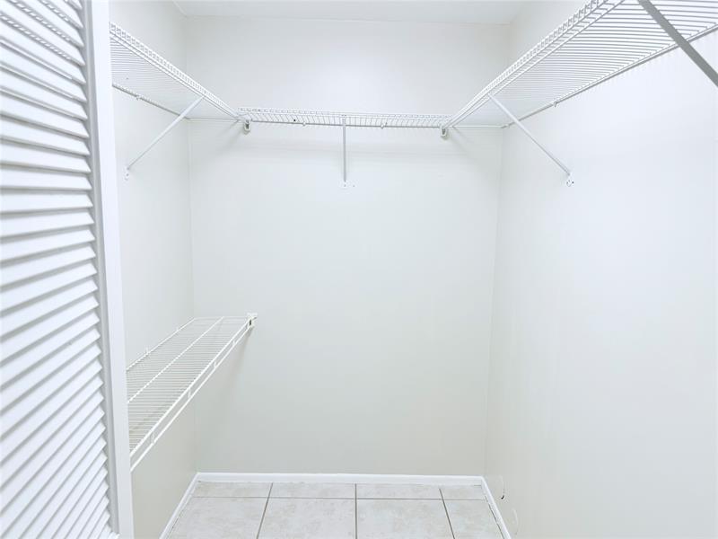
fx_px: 498
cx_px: 359
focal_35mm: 24
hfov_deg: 71.6
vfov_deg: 56.8
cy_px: 270
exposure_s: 1/120
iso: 100
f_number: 1.78
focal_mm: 6.76
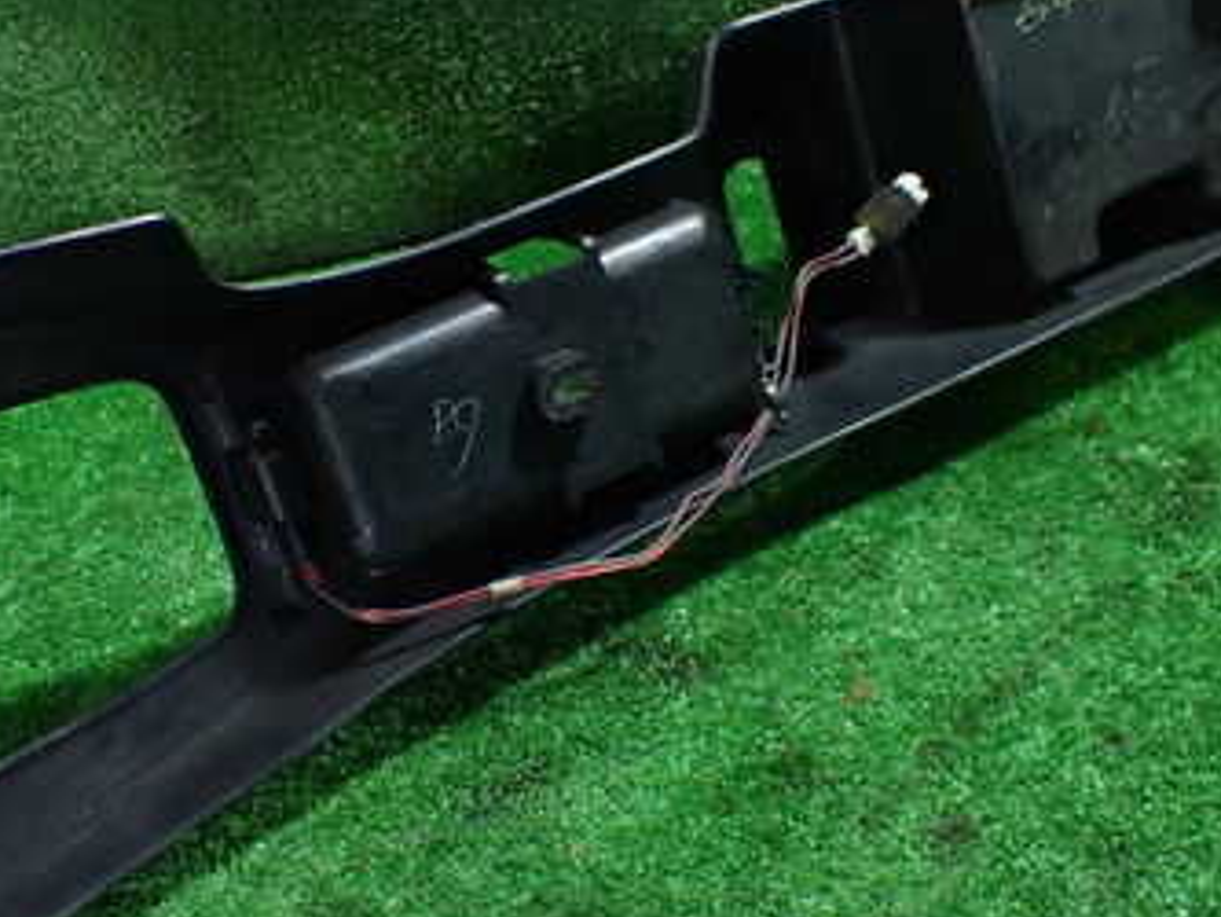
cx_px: 532
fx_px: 1905
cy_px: 378
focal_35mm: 54
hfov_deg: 35.5
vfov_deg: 27.0
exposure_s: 1/80
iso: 800
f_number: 2.3
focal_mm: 5.4
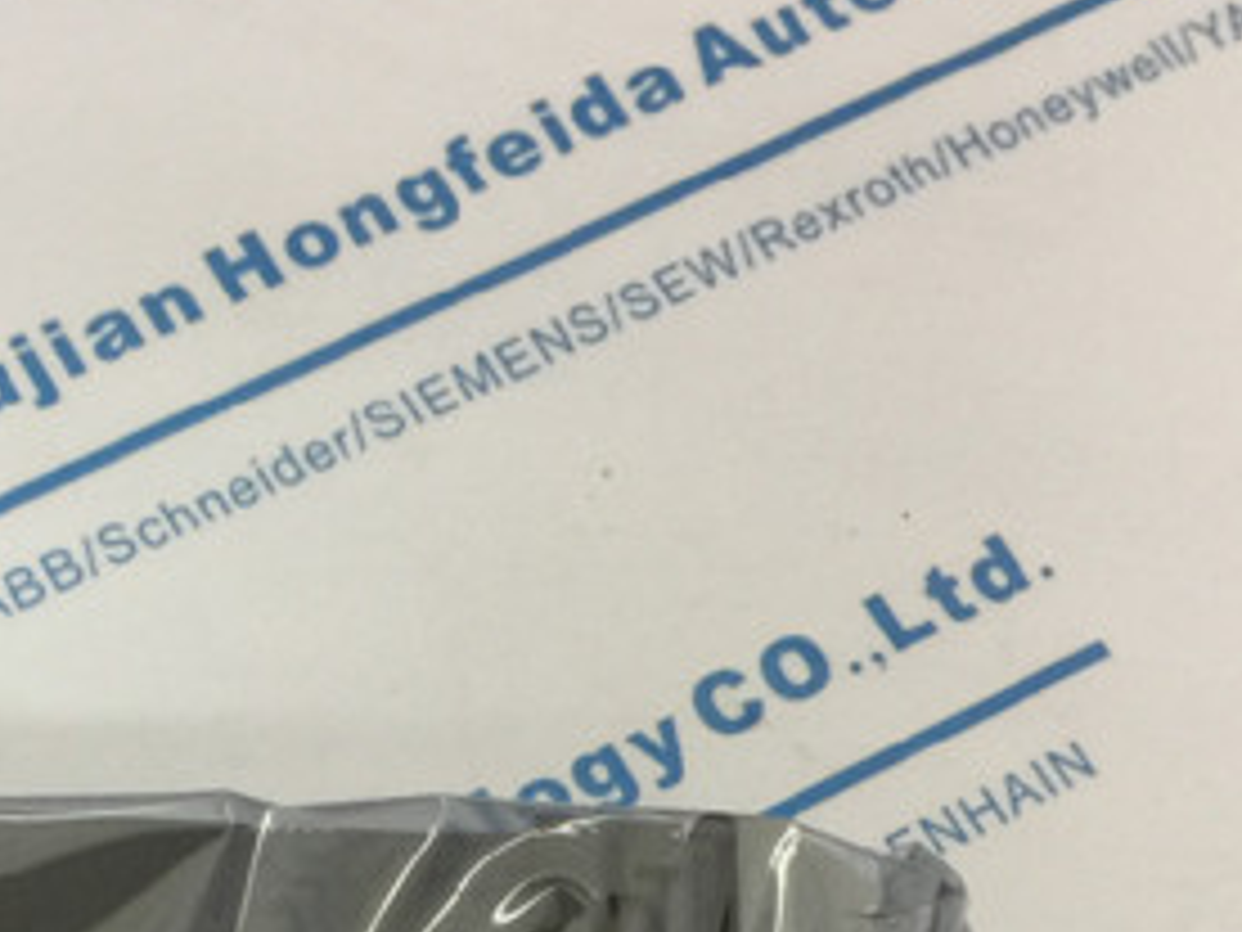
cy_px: 1247
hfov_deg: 22.8
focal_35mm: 84
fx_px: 3014
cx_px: 176
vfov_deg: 16.5
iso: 50
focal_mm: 4.15
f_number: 2.2
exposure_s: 1/17
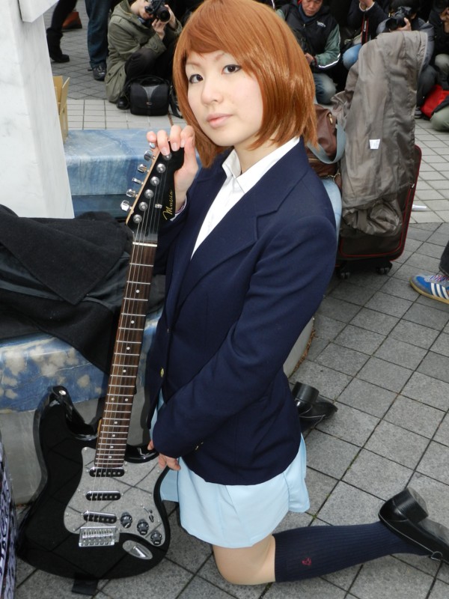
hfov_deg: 37.7
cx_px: 224
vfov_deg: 49.0
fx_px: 657
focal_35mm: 38
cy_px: 300
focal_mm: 6.7
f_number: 4
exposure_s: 1/30
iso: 200
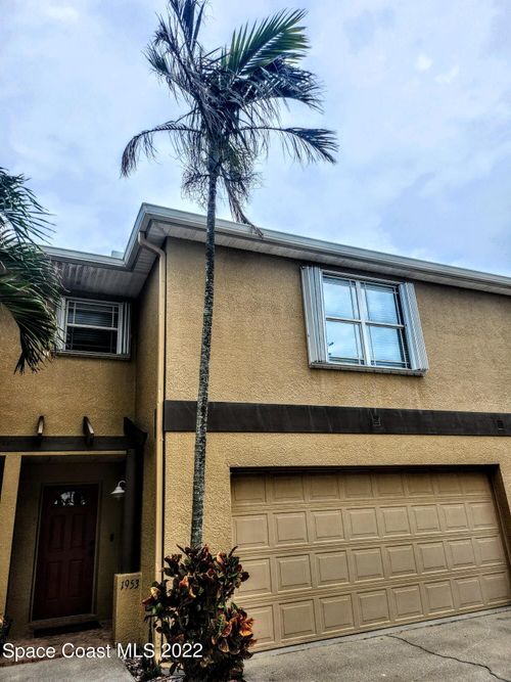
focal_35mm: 24
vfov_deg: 71.6
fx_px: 473
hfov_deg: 56.8
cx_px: 256
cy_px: 341
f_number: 1.8
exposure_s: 1/2049
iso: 50
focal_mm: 5
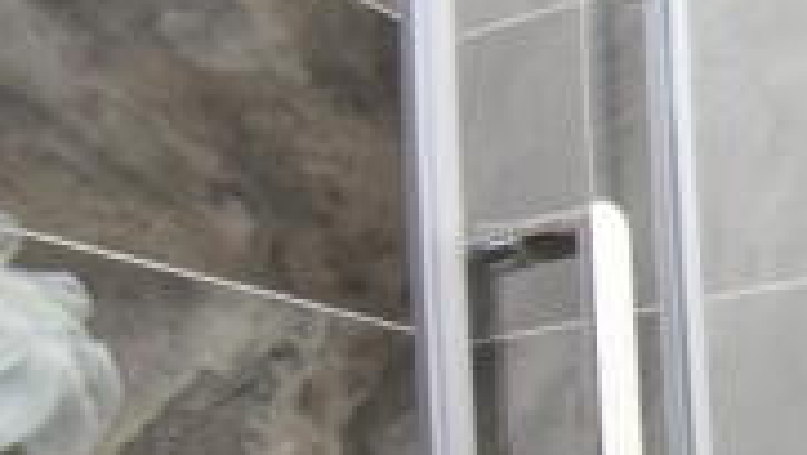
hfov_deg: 22.7
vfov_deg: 18.5
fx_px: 1220
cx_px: 1416
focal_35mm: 57
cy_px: 703
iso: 640
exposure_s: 1/60
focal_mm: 10
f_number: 6.3
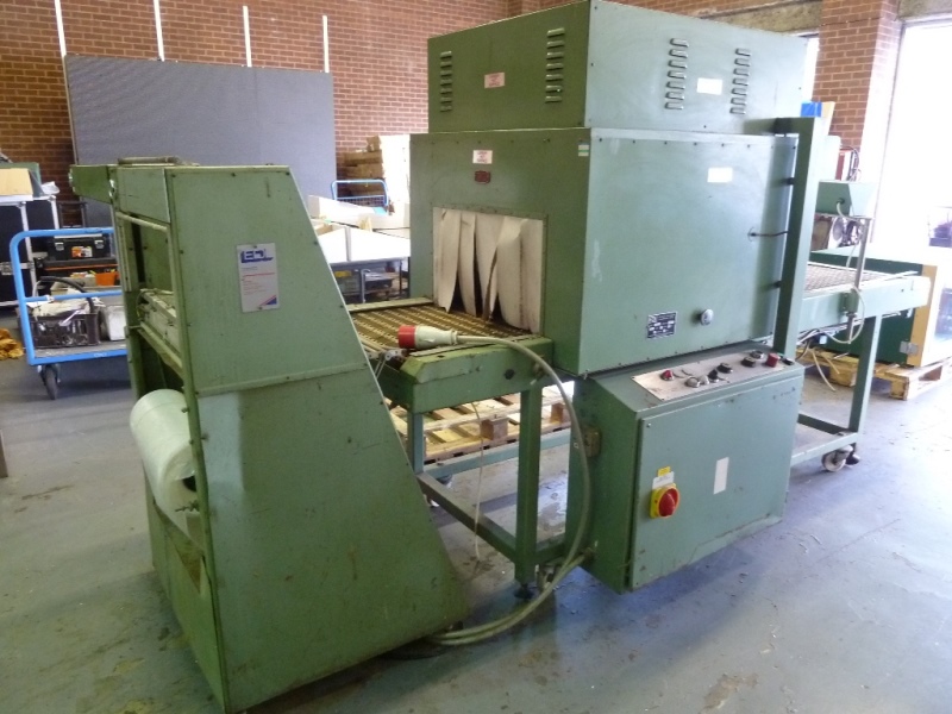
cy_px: 357
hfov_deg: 69.4
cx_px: 476
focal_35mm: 25
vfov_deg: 54.9
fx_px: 688
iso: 400
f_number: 3.3
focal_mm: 4.1
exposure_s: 1/8
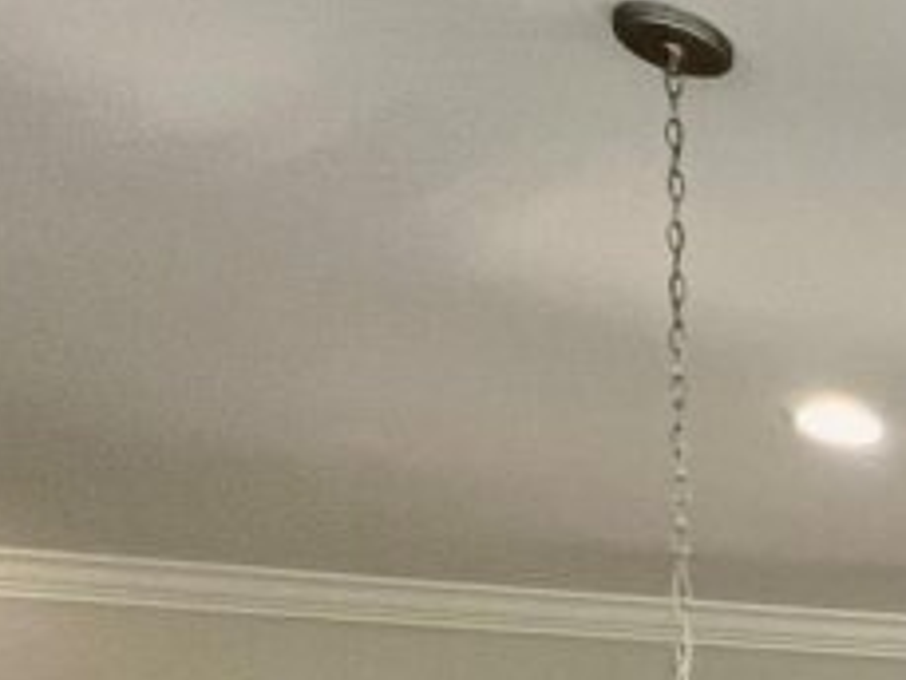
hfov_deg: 17.1
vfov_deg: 16.7
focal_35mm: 68
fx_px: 1781
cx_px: 1962
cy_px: 1332
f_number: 1.8
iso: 160
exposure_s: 1/120
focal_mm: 1.57
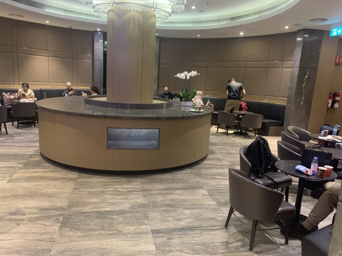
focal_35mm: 26
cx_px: 171
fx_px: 257
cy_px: 128
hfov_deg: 67.3
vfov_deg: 53.1
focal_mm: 4.25
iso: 400
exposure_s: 1/25
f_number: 1.8
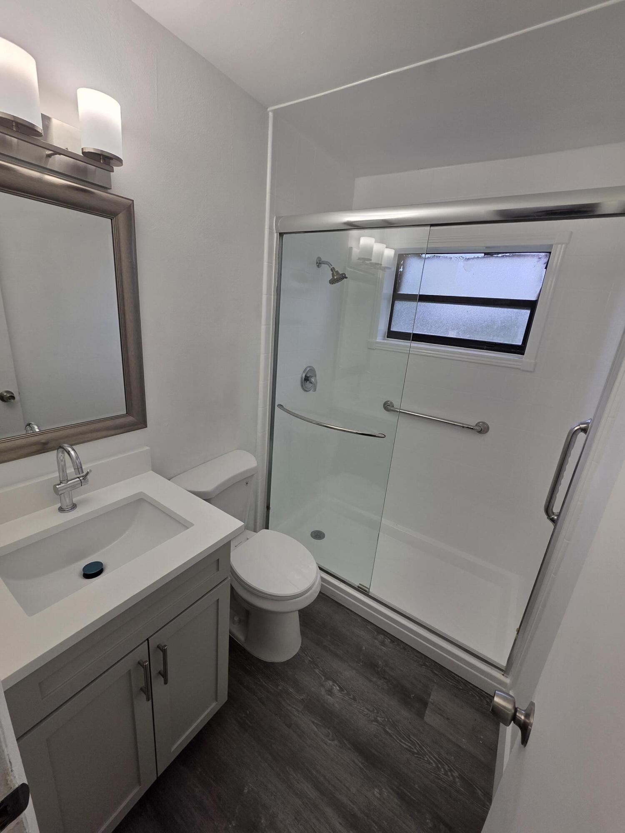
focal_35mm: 13
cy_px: 416
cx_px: 312
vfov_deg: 106.2
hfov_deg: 89.9
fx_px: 313
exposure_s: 1/244
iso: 40
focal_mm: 2.2
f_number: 1.9
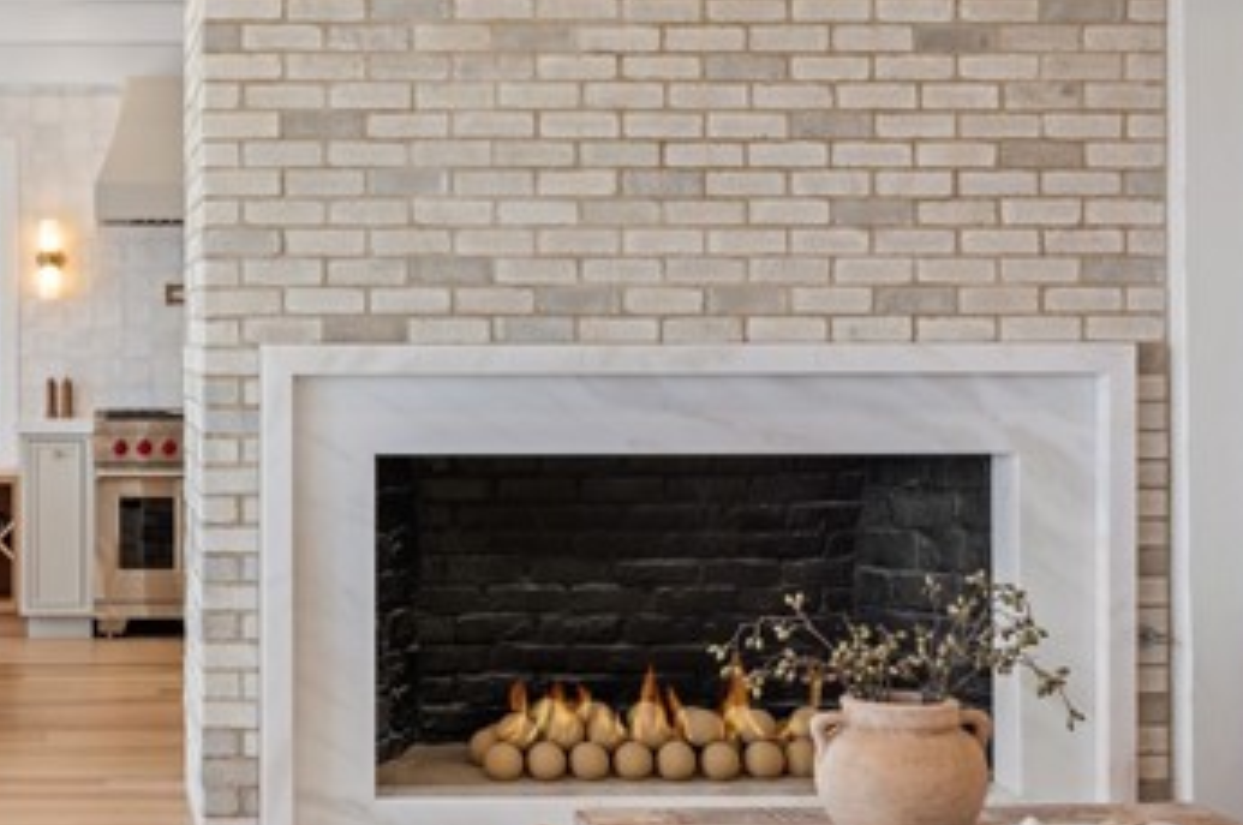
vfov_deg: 20.8
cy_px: 322
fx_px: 2241
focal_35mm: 65
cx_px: 144
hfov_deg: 29.8
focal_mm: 35
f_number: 9
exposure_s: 1/4
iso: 80
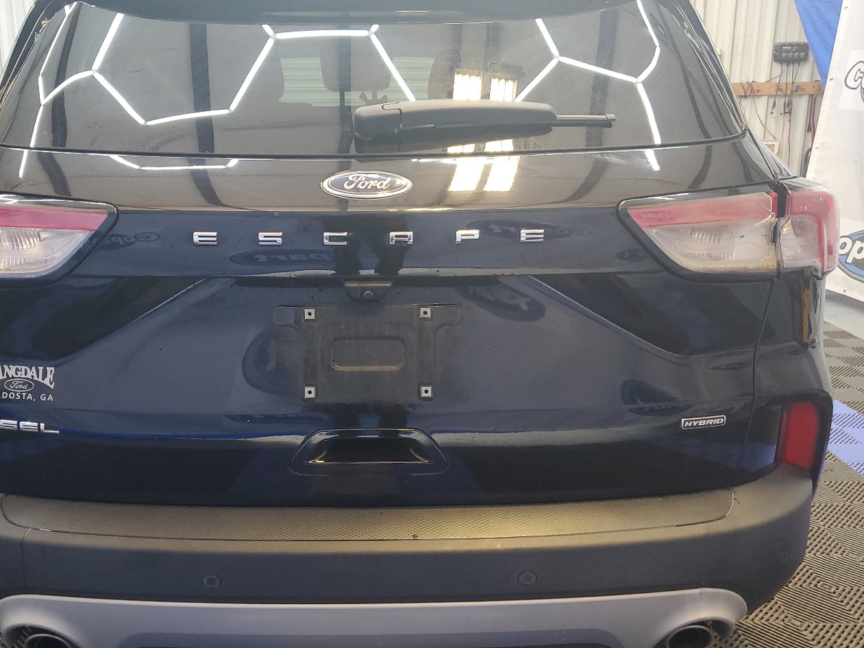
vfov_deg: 42.9
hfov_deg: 55.1
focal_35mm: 33
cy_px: 311
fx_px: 823
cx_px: 366
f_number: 1.5
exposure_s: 1/60.2
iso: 119
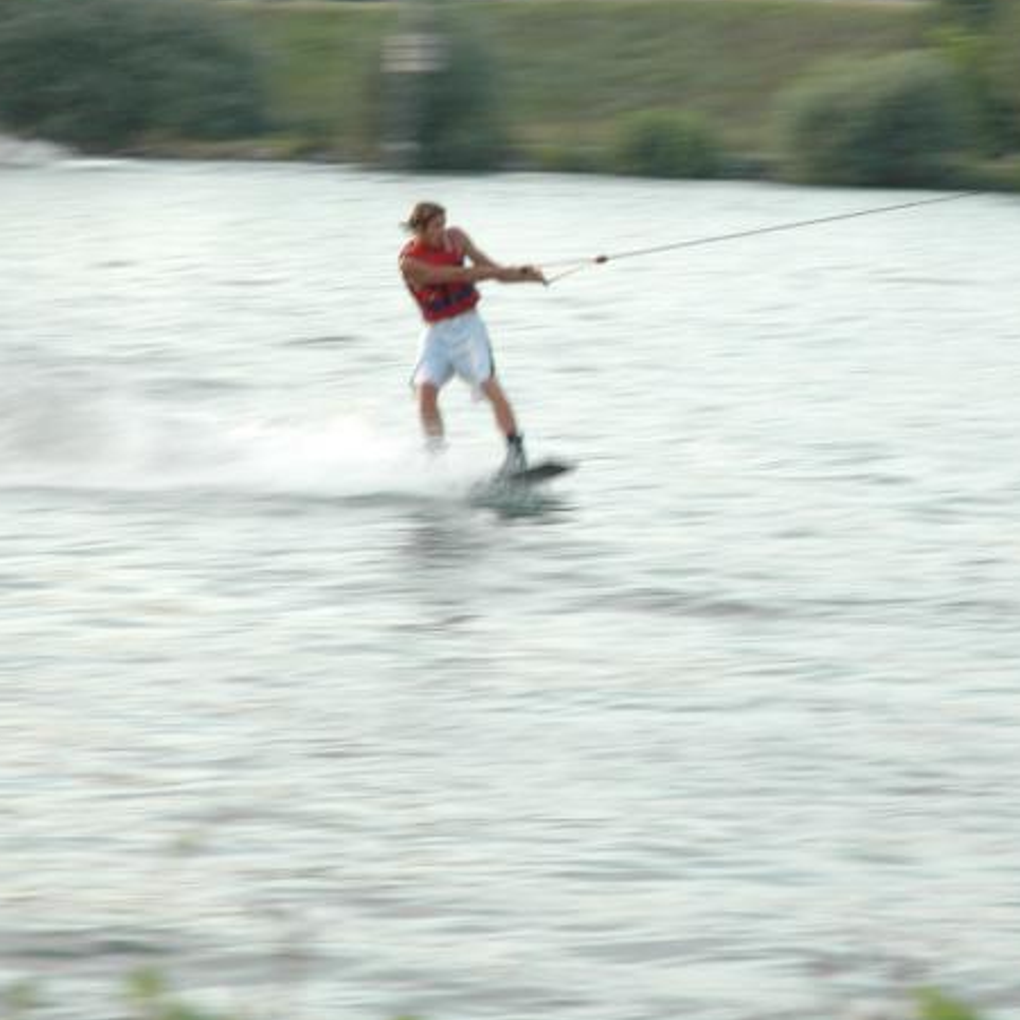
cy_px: 349
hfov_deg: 8.1
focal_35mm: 215
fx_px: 7167
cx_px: 759
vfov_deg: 8.1
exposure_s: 1/40
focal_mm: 70
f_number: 4.5
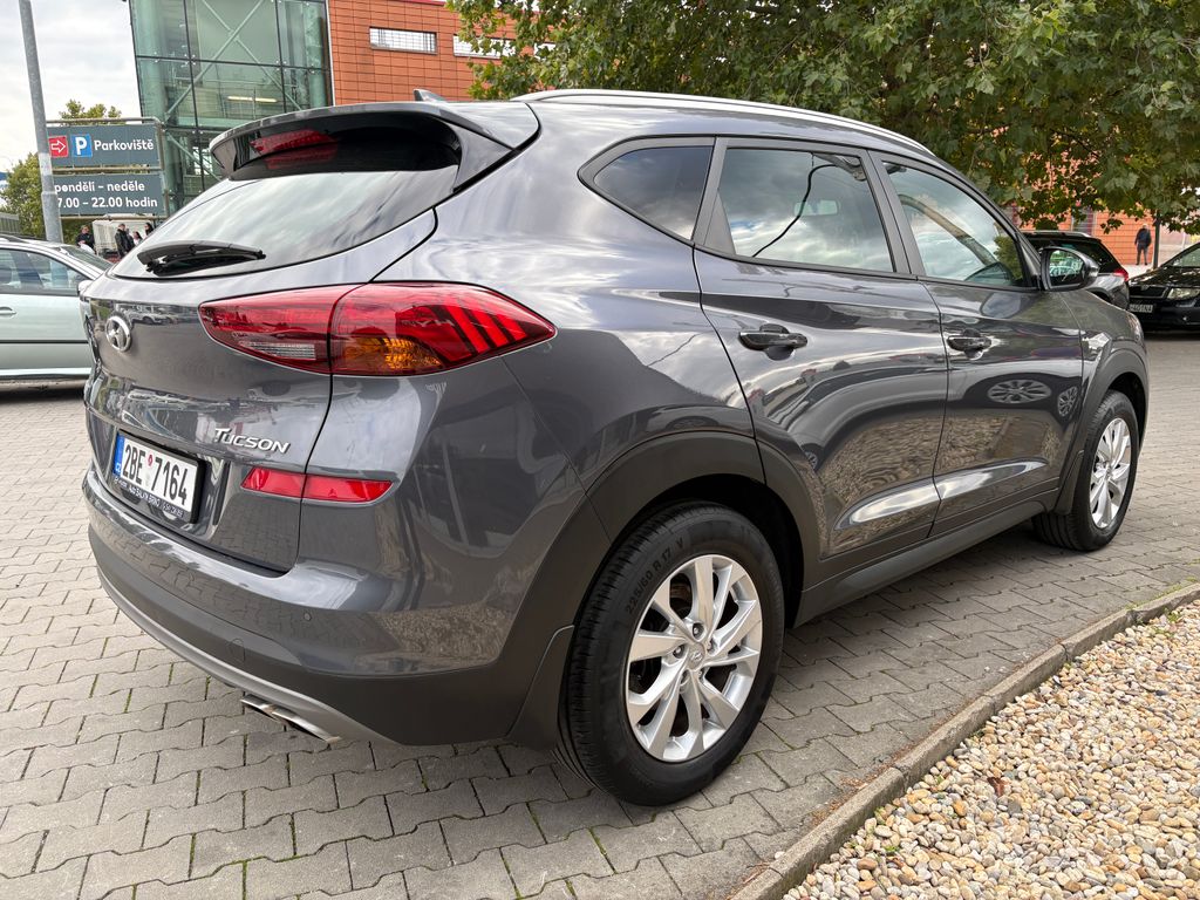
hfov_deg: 67.3
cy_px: 450
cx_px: 600
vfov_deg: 53.1
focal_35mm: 26
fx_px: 901
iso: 50
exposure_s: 1/444
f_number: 1.6
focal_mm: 5.96
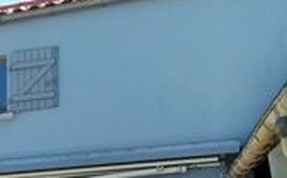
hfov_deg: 17.5
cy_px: 295
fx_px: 765
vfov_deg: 12.4
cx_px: -219
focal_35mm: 98
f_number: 1.8
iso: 107
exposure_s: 1/702
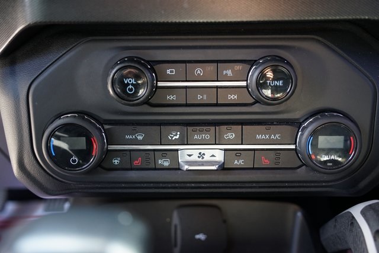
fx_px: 411
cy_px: 126
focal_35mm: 39
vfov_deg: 34.2
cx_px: 190
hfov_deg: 49.5
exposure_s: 1/60
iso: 1250
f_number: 4
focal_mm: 39
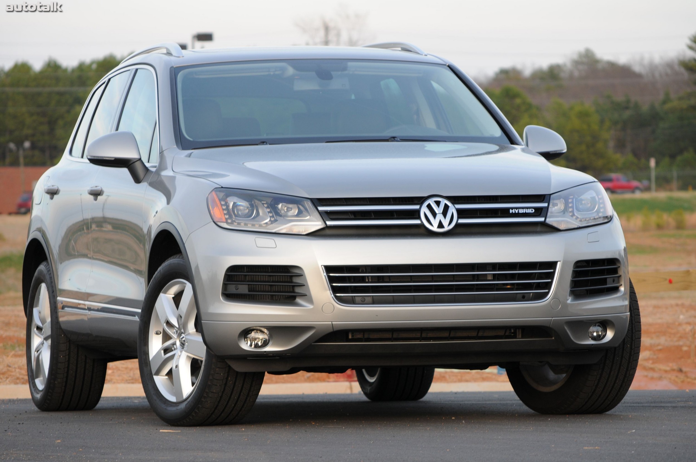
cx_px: 348
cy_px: 231
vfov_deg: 6.8
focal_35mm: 202
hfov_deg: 10.2
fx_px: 3911
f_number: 8
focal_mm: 135
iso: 250
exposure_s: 1/60
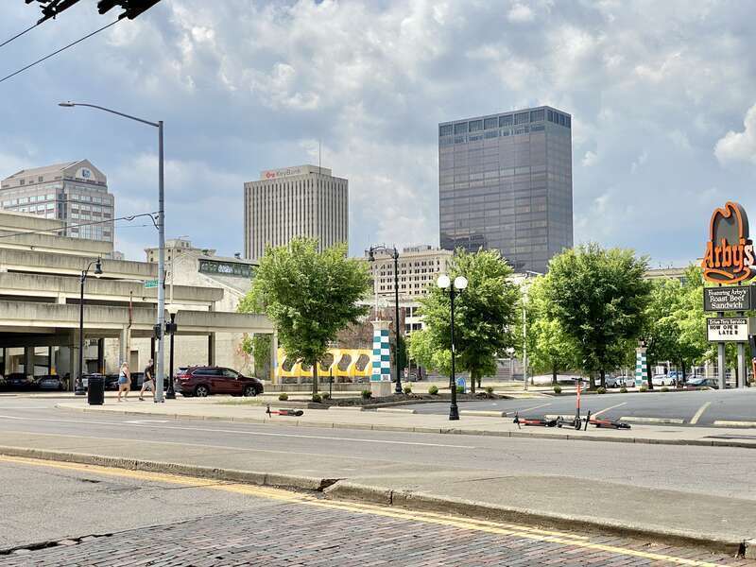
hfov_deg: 36.8
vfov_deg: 28.0
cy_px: 284
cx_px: 378
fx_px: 1136
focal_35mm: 52
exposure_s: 1/1916
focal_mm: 6
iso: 20
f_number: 2
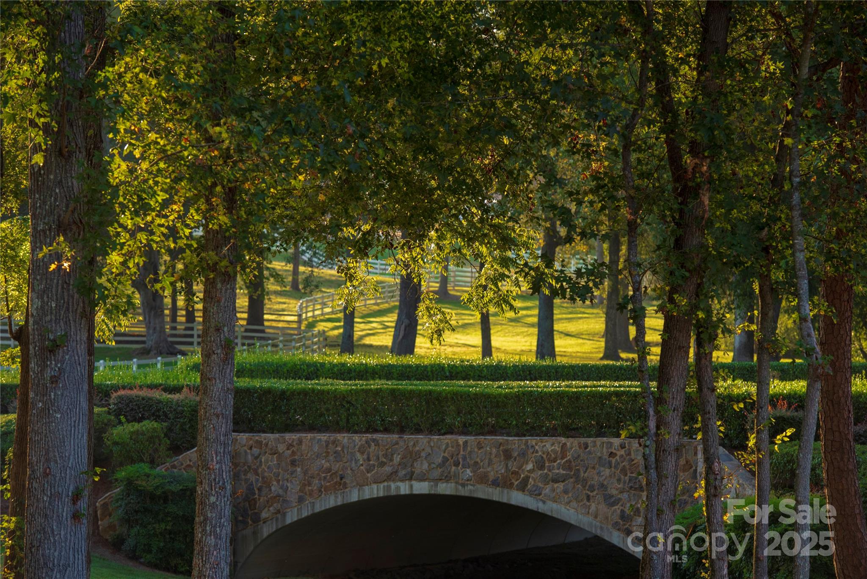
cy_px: 290
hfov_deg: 15.2
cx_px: 434
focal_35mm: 135
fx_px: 3251
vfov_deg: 10.2
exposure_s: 1/320
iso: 400
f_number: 4.5
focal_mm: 135
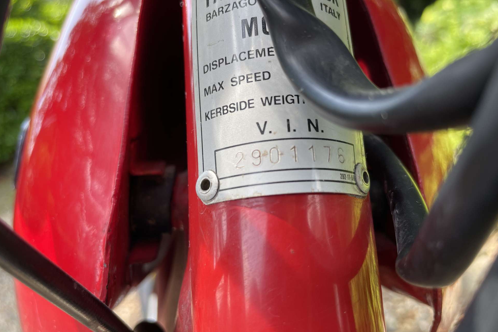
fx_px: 387
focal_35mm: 28
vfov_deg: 46.4
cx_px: 251
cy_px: 172
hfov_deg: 65.5
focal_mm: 4.2
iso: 32
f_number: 1.6
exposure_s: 1/237
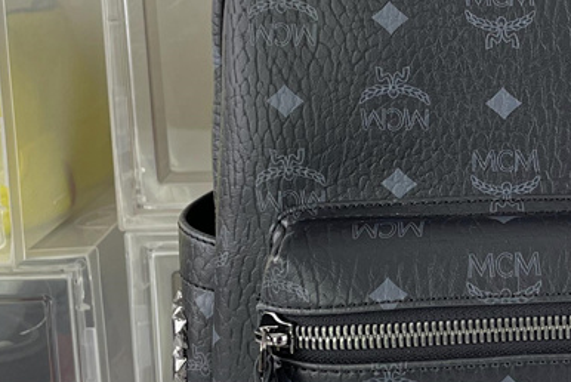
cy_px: 144
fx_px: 1333
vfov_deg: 16.3
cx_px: 581
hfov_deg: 23.1
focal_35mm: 84
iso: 40
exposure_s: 1/100
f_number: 1.6
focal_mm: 4.2
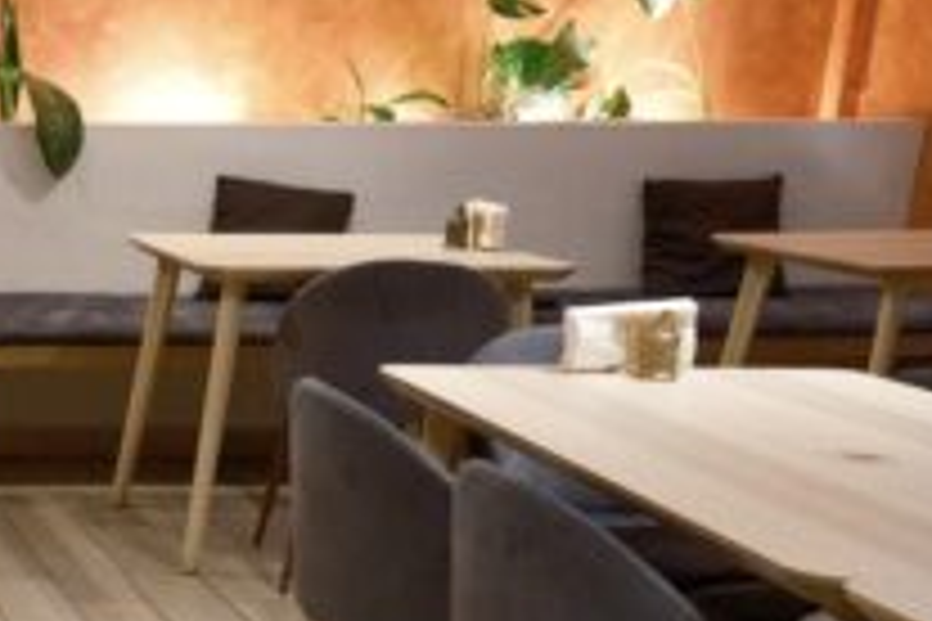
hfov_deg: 28.5
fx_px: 1579
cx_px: -189
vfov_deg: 22.2
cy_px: 416
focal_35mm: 61
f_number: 3.5
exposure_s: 1/100
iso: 2500
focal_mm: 15
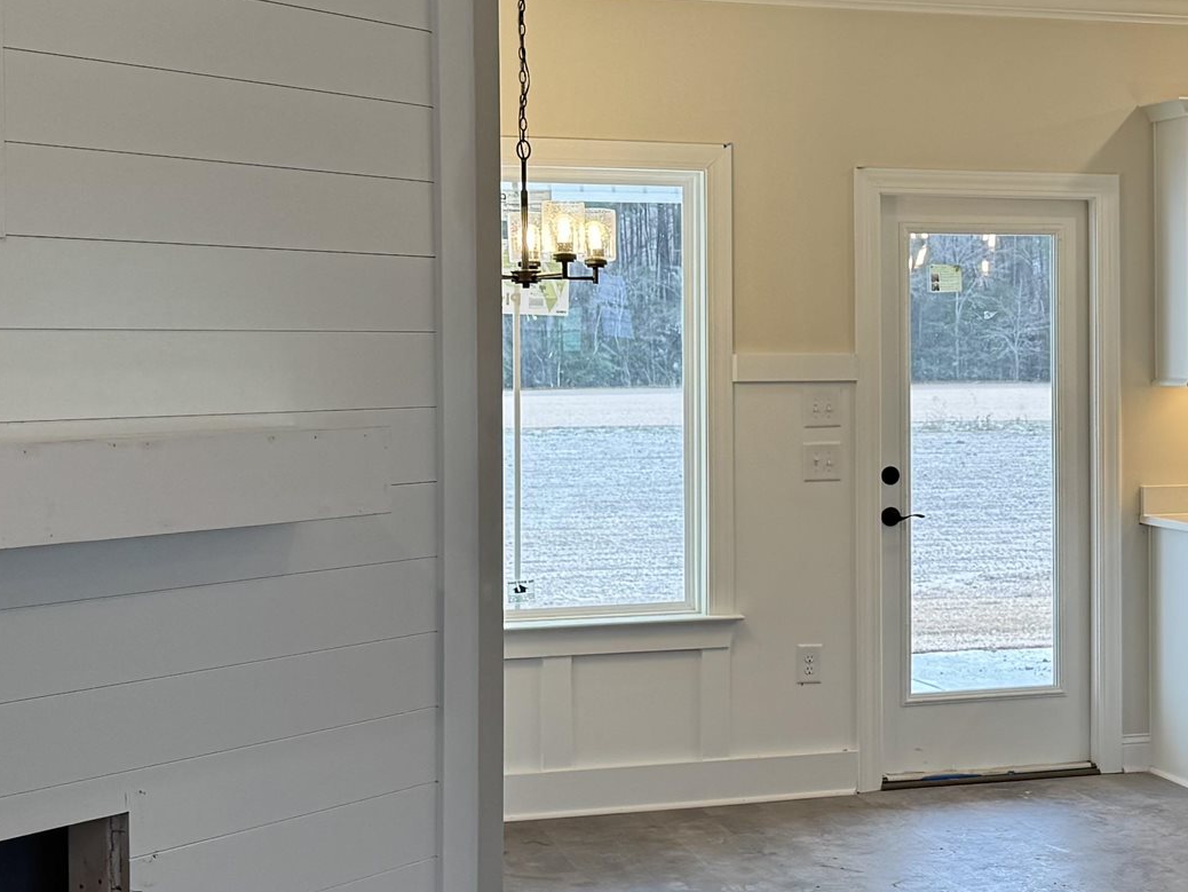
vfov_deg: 20.7
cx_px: 1087
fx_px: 2437
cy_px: 378
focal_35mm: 71
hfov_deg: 26.4
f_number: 1.78
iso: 64
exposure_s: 1/120
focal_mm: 6.76
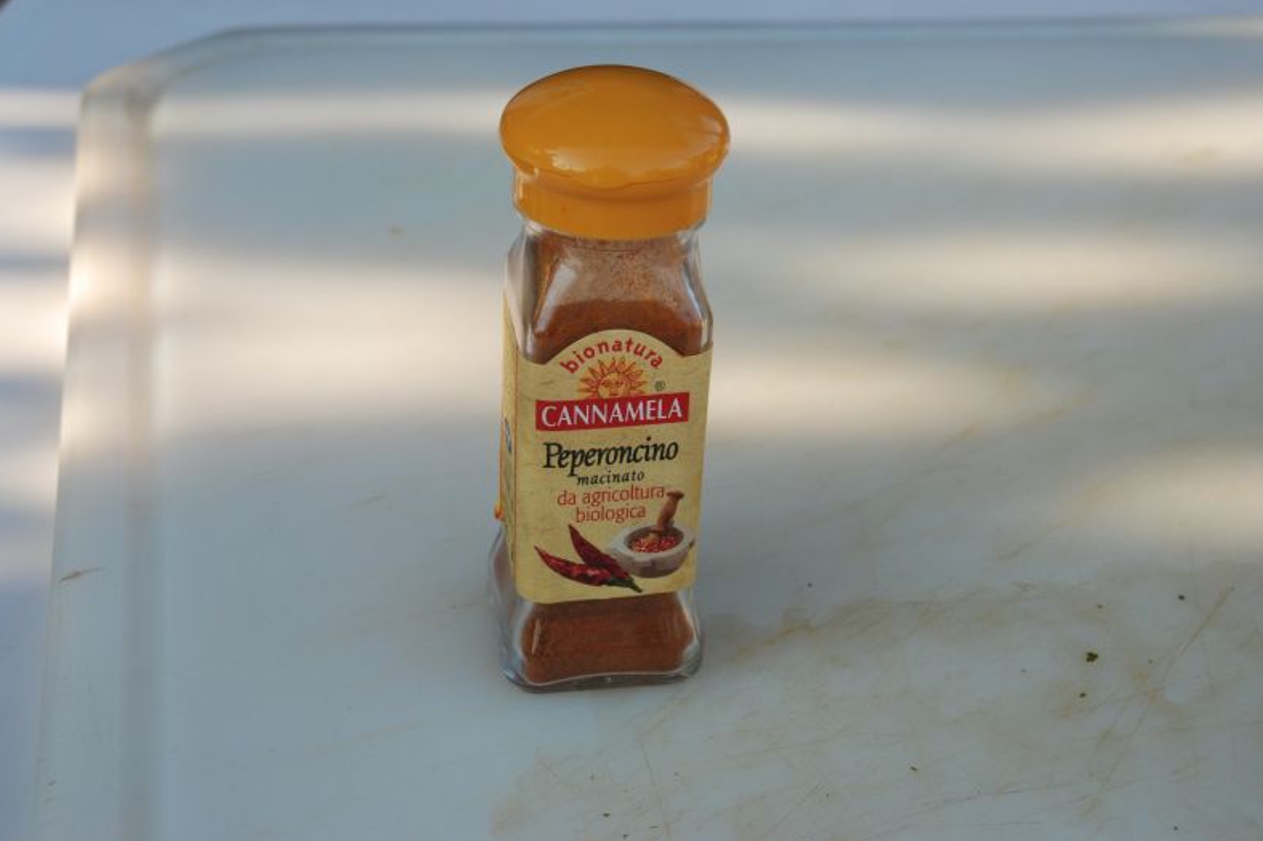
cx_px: 636
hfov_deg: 32.9
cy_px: 418
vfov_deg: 22.3
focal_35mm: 61
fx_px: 2139
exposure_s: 1/250
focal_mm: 40
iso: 400
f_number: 8
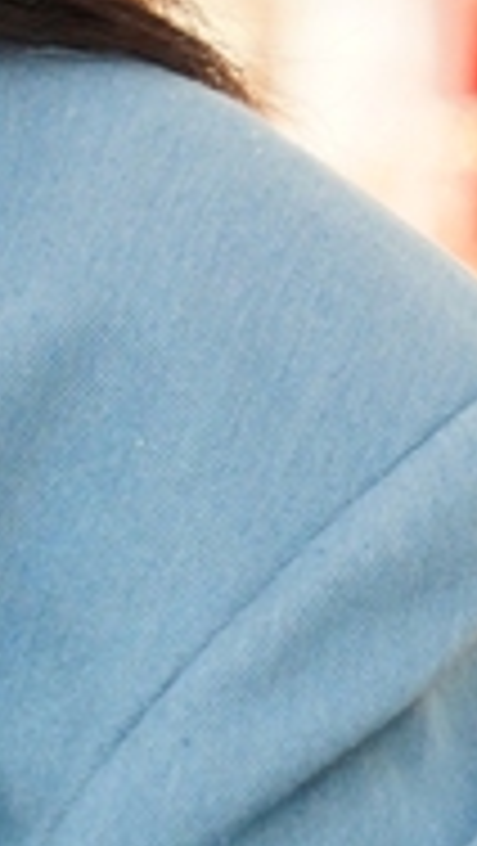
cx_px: -860
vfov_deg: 4.3
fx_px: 11268
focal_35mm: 502
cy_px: 536
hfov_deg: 2.4
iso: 1250
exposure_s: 1/125
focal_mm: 70
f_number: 3.5
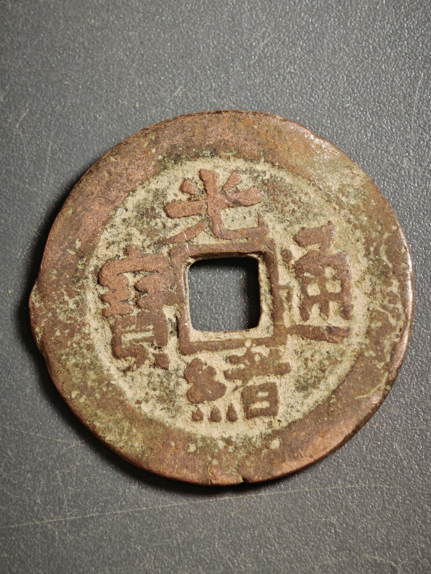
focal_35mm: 110
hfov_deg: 13.5
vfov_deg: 17.9
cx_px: 216
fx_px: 1826
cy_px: 287
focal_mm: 9
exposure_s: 1/100
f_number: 2
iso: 400
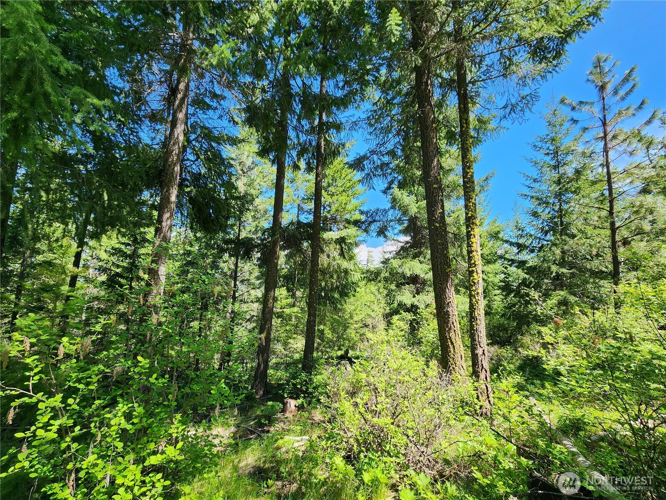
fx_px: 250
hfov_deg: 106.2
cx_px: 333
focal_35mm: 13
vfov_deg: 89.9
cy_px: 250
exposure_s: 1/340
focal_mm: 2.2
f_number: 2.2
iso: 50
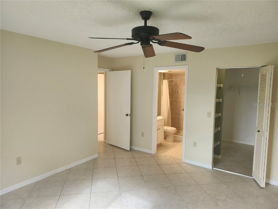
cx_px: 139
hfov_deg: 73.9
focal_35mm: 23
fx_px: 185
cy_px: 104
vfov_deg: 58.9
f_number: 1.8
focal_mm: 5.54
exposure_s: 1/120
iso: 320
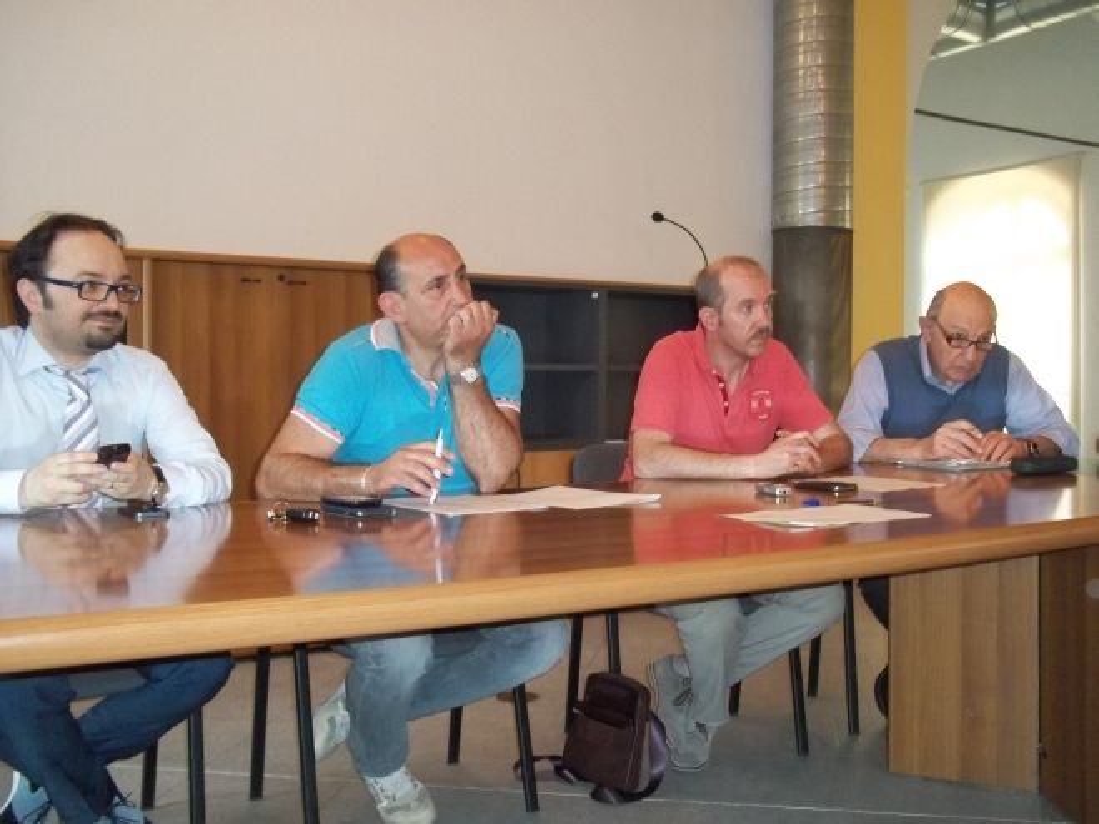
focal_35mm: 36
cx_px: 550
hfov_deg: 51.4
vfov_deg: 39.7
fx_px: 1143
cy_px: 412
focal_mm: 6.5
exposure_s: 1/30
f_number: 3.1
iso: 320
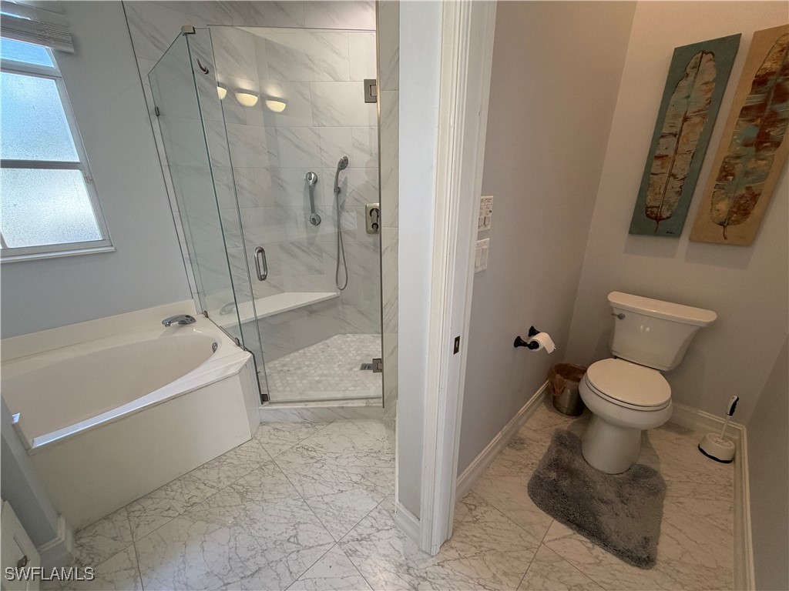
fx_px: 319
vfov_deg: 85.7
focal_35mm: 14
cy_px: 296
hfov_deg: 102.1
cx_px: 394
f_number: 2.2
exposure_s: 1/120
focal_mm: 2.22
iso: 200
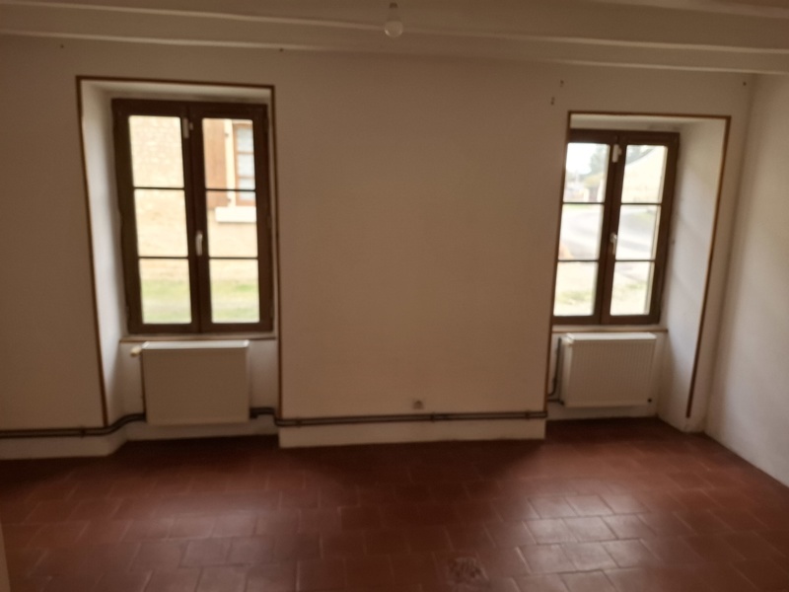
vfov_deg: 58.9
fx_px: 524
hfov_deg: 73.9
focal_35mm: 23
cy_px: 296
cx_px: 394
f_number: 1.8
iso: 160
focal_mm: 5.54
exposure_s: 1/120
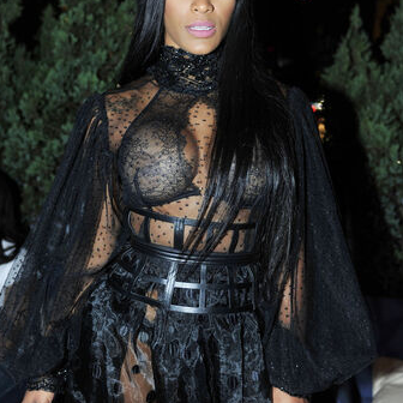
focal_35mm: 40
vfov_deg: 41.6
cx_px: 200
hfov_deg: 41.9
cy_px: 157
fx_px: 527
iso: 800
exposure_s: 1/60
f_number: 3.3
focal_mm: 31
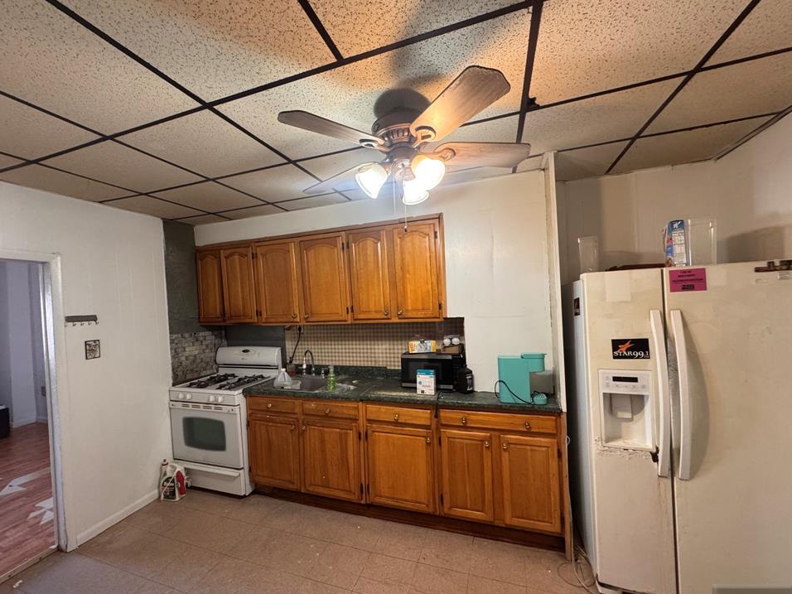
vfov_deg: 81.7
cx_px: 372
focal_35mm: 15
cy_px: 306
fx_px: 343
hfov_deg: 98.1
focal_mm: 2.22
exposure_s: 1/60
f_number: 2.2
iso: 400
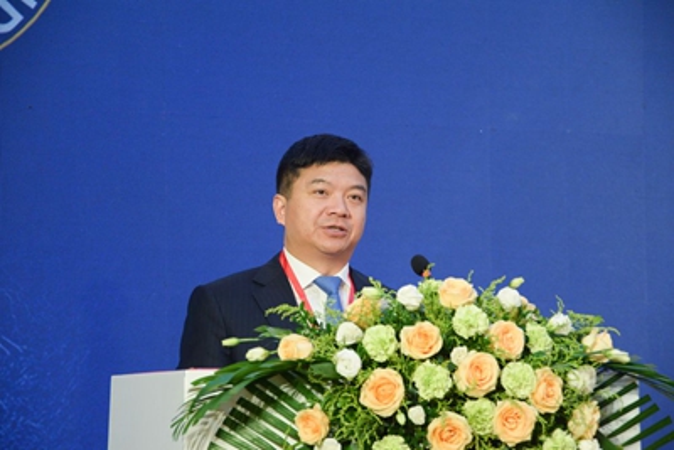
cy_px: 225
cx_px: 337
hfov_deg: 14.9
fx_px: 2584
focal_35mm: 138
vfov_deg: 9.9
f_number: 5.6
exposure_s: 1/125
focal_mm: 92
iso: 1000
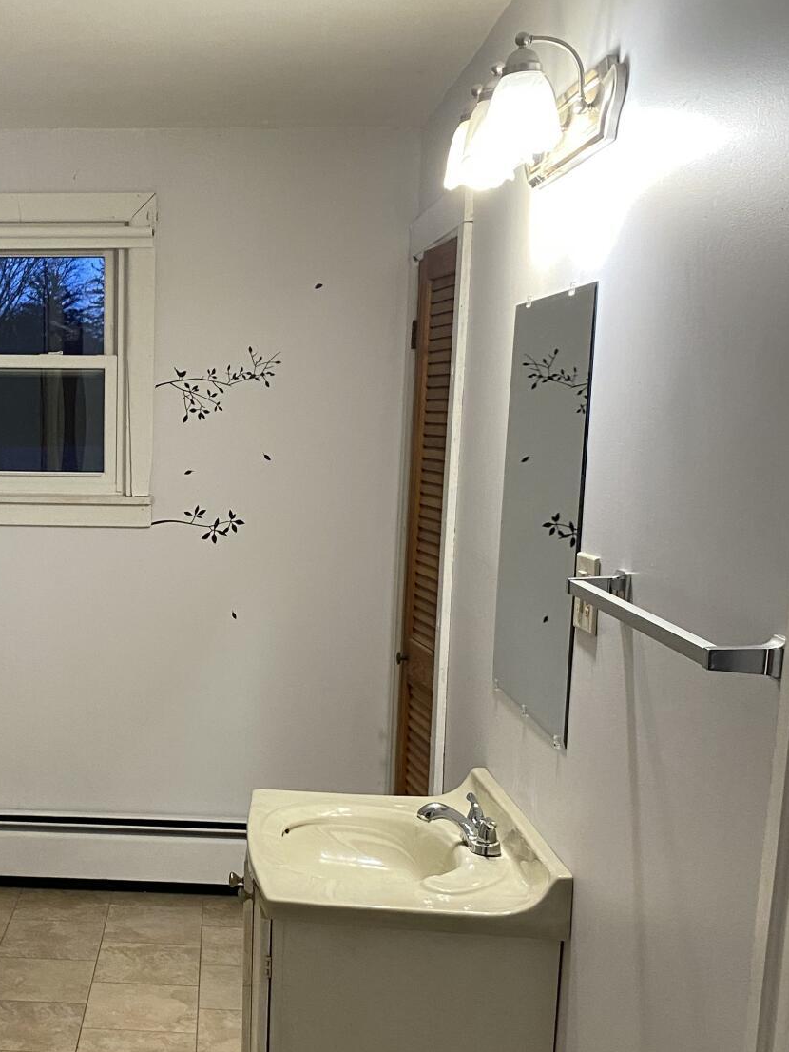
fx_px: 1428
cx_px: 106
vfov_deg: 40.0
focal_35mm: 47
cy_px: 688
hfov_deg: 29.8
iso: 200
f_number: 1.8
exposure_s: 1/60
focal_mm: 4.25
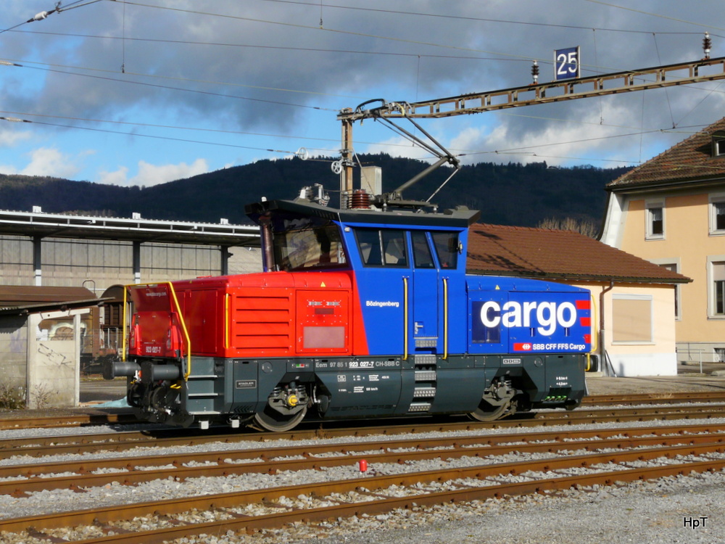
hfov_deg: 32.7
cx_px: 362
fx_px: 1236
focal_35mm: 59
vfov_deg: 24.8
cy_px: 272
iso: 100
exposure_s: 1/400
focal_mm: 9.8
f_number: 7.1
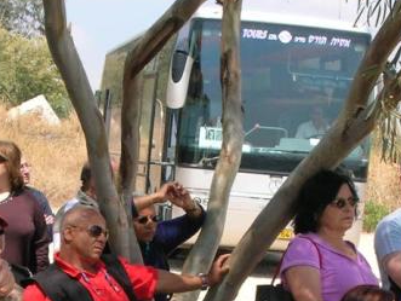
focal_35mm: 120
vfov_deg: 12.2
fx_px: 1392
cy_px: 317
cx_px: 125
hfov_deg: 16.4
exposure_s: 1/158
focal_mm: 9
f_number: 5.7
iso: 50
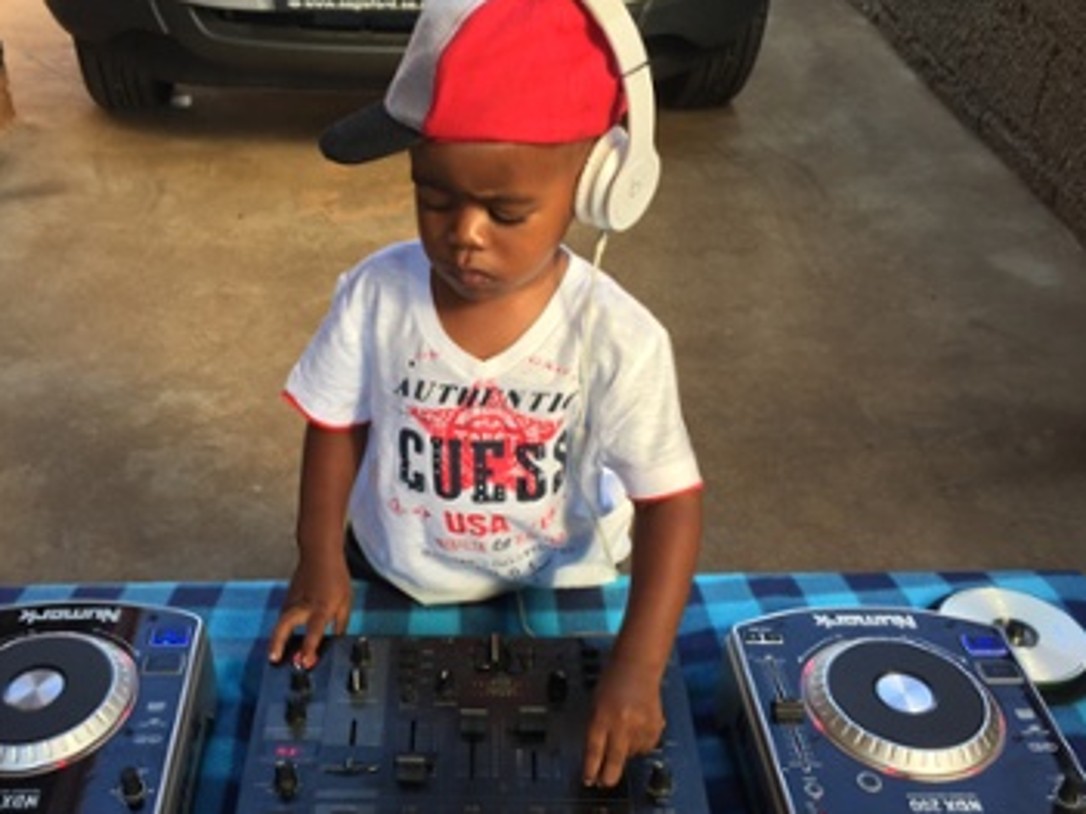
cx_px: 455
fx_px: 1192
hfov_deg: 48.8
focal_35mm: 38
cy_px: 466
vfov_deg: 37.6
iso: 32
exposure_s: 1/120
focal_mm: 4.15
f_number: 2.2
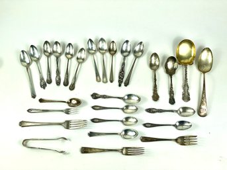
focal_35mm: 52
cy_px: 85
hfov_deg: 36.8
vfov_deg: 28.0
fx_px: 341
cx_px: 114
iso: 20
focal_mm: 6
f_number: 2
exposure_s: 1/326
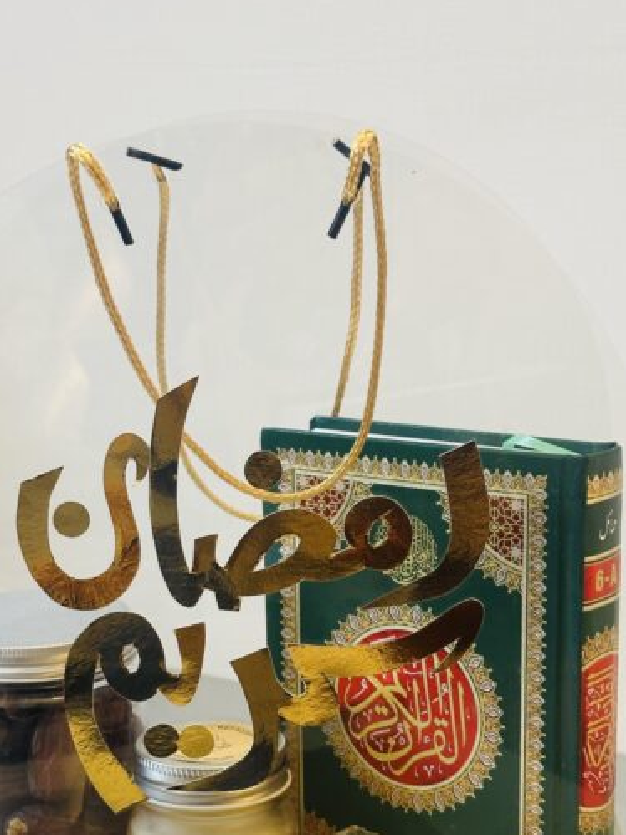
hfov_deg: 19.1
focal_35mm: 77
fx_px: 1857
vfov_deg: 25.1
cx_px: 233
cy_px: 597
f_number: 1.78
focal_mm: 6.86
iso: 125
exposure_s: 1/50
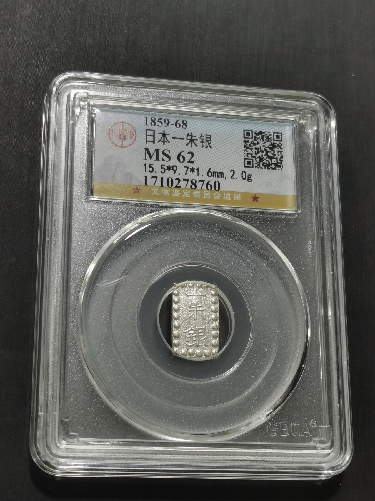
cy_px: 250
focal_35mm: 67
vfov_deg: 29.0
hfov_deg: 21.9
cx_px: 188
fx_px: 968
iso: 50
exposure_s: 1/108
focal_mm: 5.58
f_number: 1.8
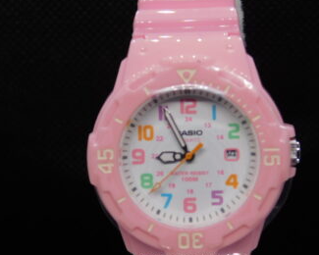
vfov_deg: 12.1
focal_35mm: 128
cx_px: 188
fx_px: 1208
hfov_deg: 15.0
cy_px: 143
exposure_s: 1/100
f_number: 4.3
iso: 125
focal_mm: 12.6
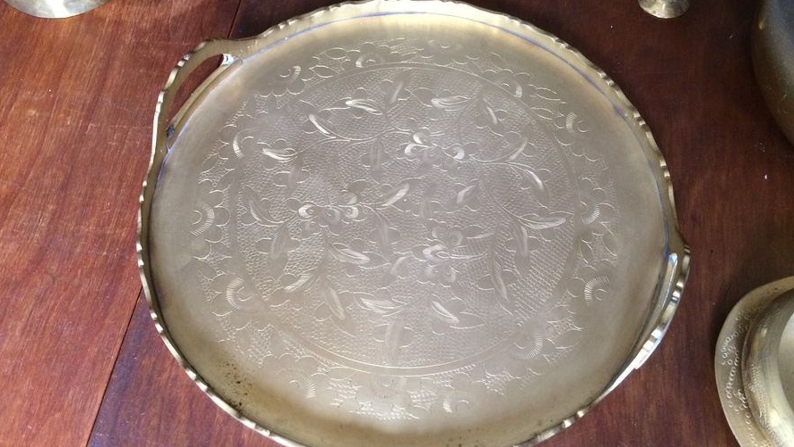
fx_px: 695
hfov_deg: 59.5
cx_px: 397
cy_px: 190
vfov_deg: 35.6
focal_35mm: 33
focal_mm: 4.12
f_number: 2.2
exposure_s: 1/30
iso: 200
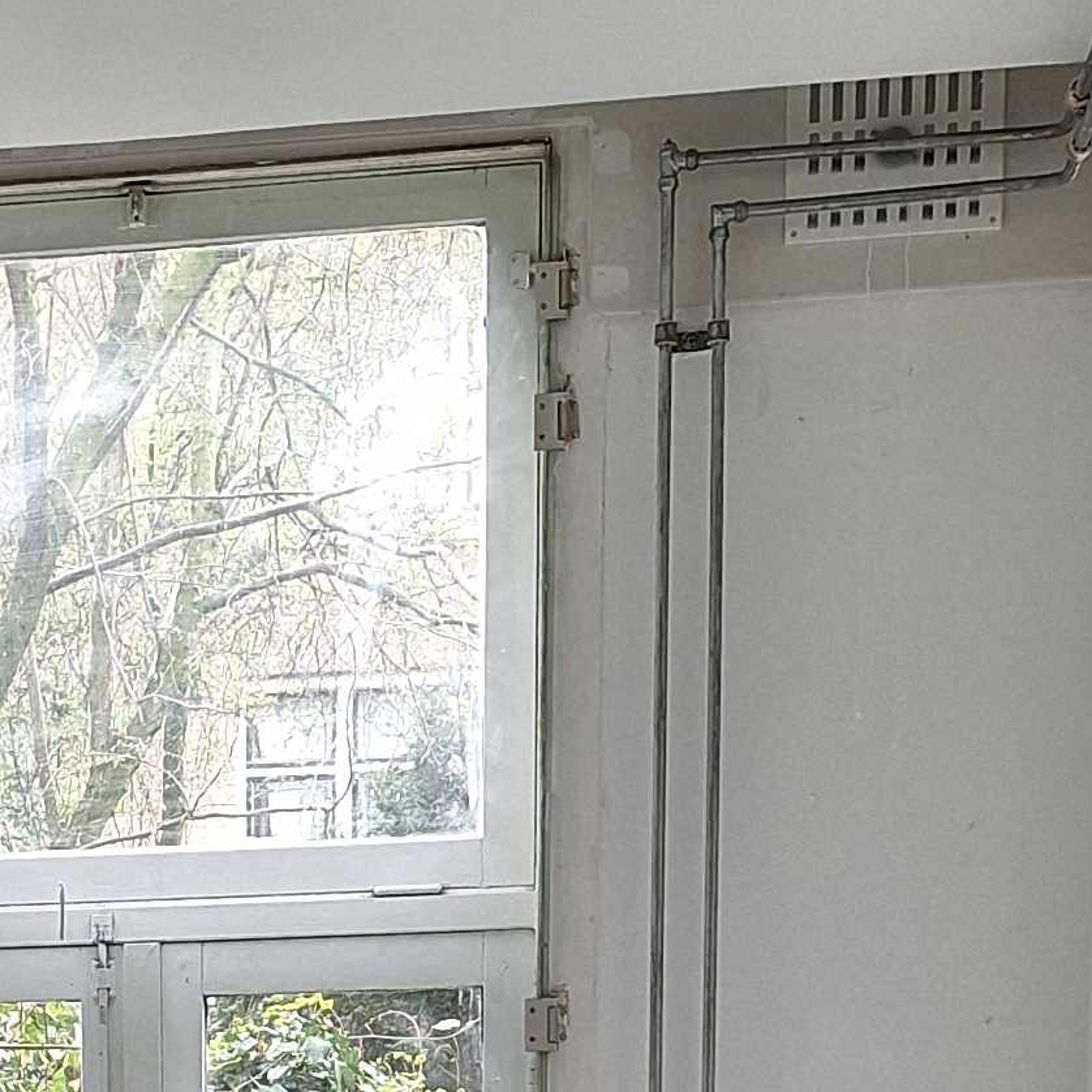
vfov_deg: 16.0
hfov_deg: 17.0
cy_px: 1665
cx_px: -102
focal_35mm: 99
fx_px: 3533
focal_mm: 5.54
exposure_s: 1/100
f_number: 1.8
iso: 64
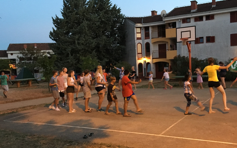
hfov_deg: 51.5
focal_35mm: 38
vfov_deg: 33.6
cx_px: 128
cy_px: 81
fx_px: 245
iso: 200
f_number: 2.2
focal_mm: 4.15
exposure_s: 1/17
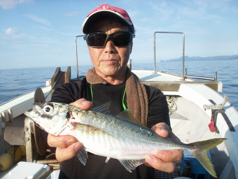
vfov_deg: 38.7
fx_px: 254
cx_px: 119
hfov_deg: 50.1
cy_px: 90
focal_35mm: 37
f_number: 7.1
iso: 50
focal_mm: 7.7
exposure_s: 1/200
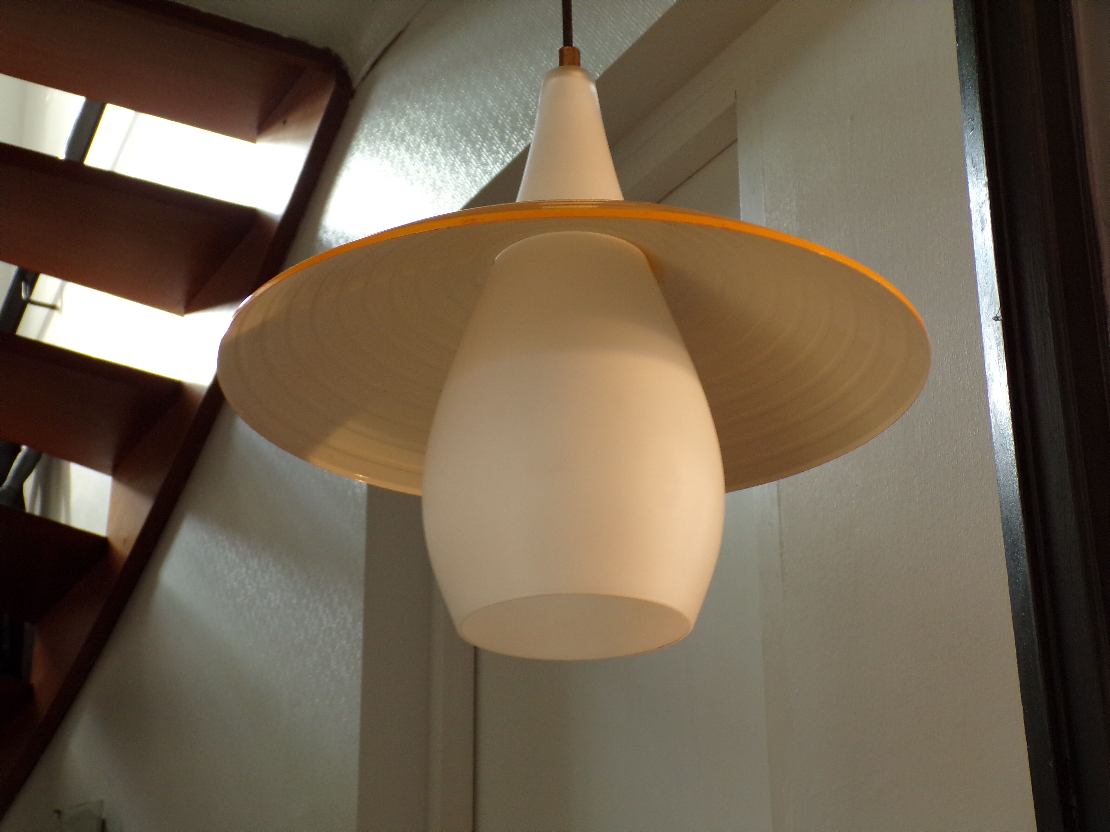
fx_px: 1796
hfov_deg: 34.3
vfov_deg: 26.1
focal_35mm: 56
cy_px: 416
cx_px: 555
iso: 200
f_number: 3.7
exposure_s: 1/20
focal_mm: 10.1
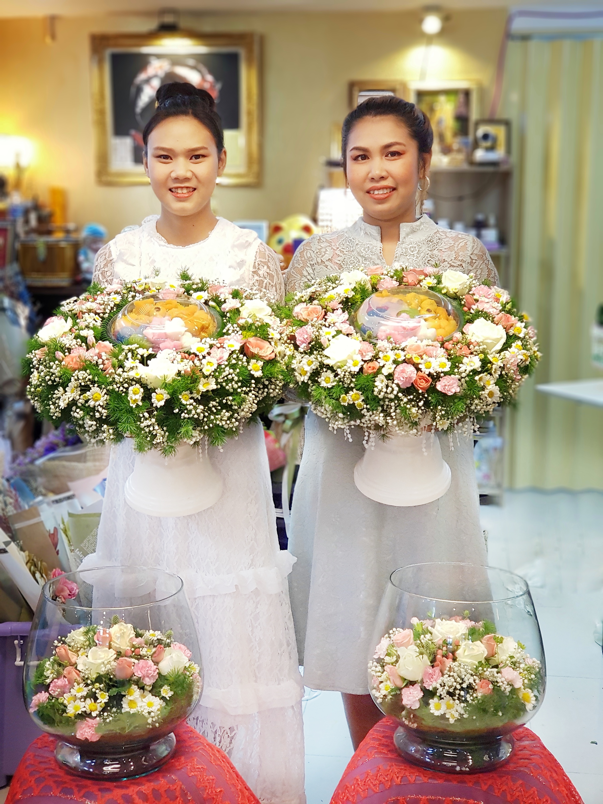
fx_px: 1208
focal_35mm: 52
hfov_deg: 28.0
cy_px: 402
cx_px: 302
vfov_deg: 36.8
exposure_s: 1/33
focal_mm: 6
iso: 160
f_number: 2.4
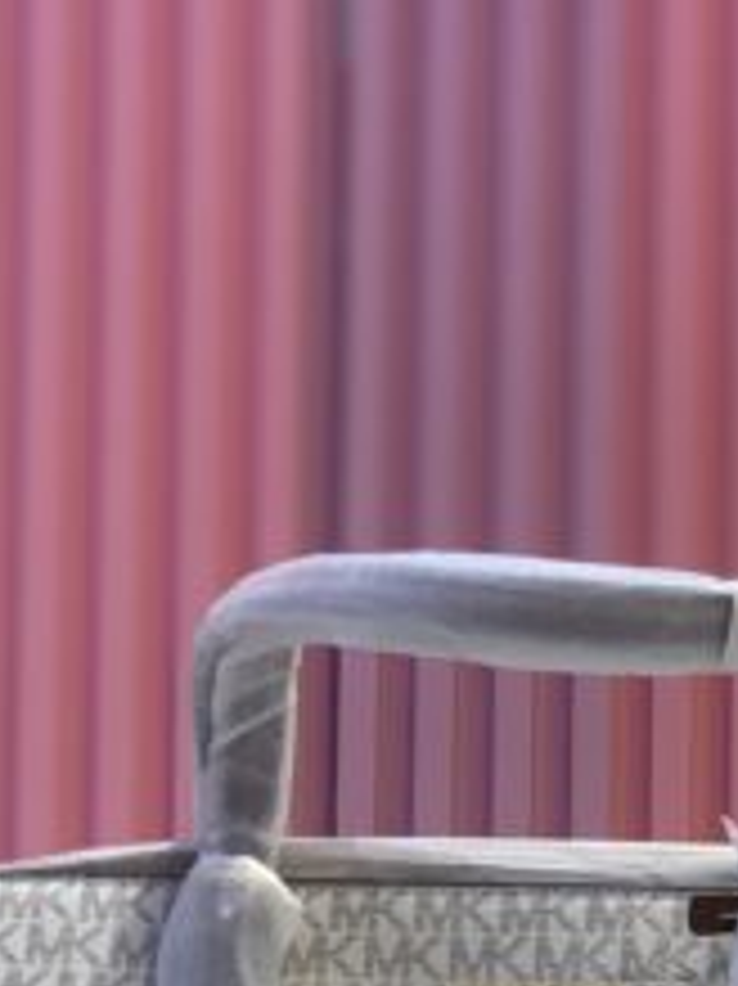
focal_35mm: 136
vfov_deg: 14.4
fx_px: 3870
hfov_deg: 10.9
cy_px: 844
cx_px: 585
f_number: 2.4
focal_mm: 6
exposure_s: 1/100
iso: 80
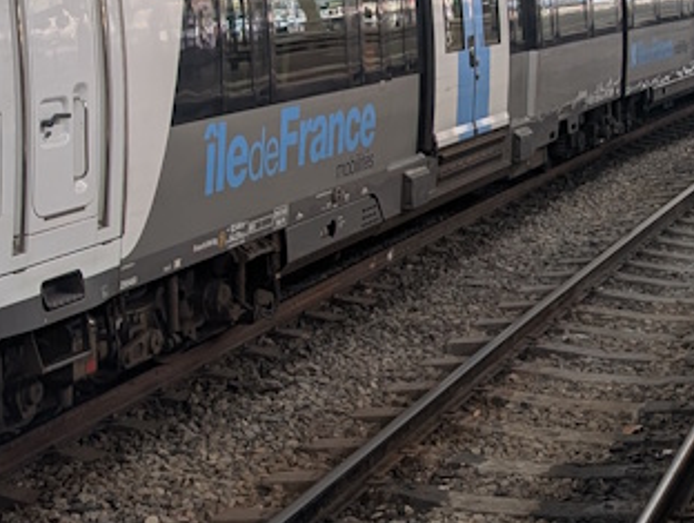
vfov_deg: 18.4
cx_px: 271
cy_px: -61
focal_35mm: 77
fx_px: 1546
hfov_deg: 25.2
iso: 43
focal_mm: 6.9
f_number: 1.68
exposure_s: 1/100
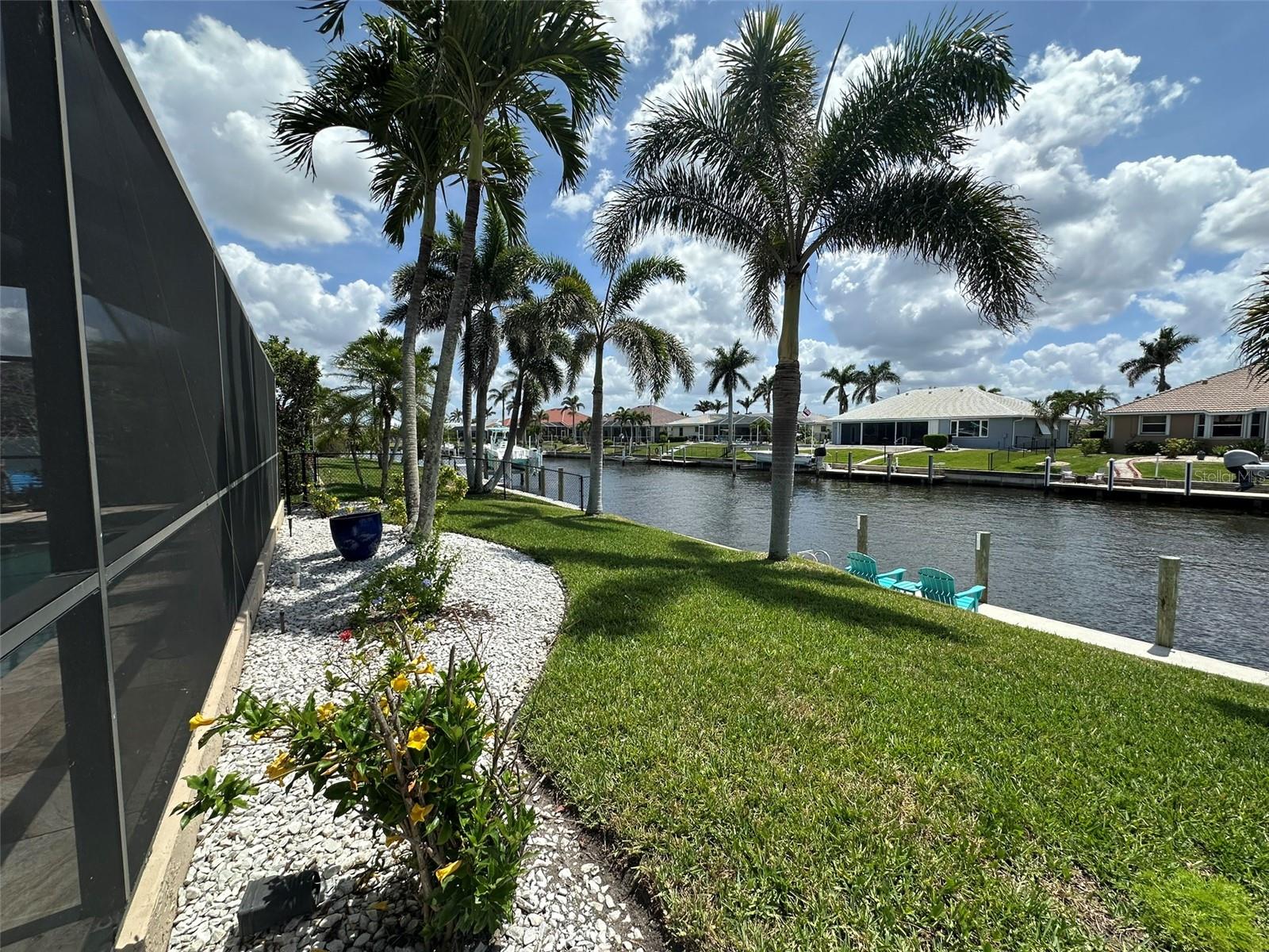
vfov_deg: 85.7
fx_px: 513
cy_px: 476
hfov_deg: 102.1
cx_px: 634
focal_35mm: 14
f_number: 2.2
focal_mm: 2.22
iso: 50
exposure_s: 1/2747
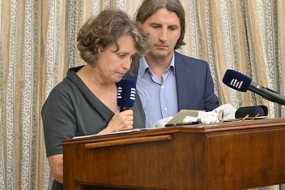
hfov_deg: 13.1
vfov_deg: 8.7
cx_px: 134
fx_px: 1242
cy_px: 69
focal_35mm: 157
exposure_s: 1/250
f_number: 5.6
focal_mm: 120
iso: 3200
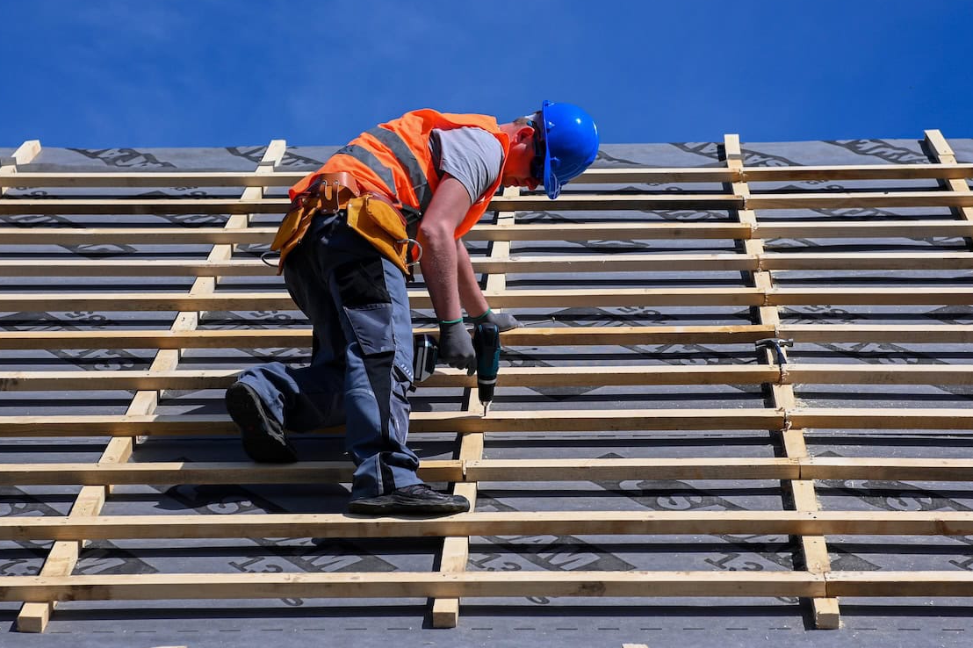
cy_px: 311
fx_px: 2459
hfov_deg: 22.4
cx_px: 486
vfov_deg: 15.0
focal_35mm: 91
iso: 100
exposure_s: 1/1250
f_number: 4
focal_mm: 56
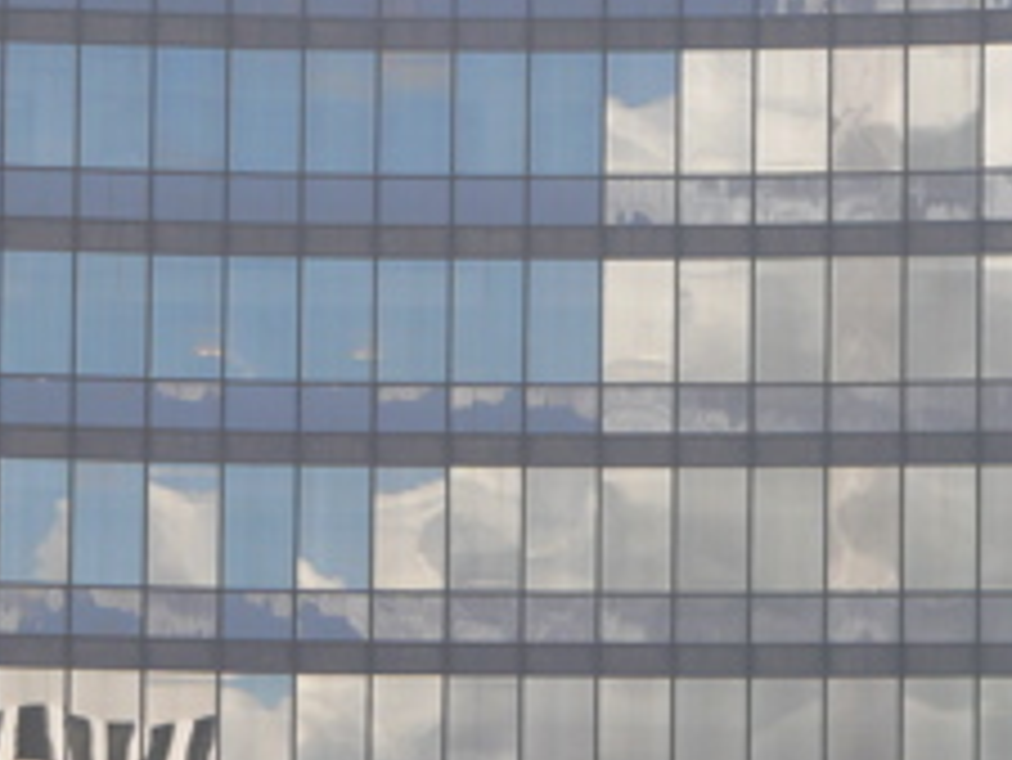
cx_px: 225
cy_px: 526
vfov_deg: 5.3
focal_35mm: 279
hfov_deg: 7.1
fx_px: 8161
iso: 80
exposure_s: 1/160
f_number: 4
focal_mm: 21.8
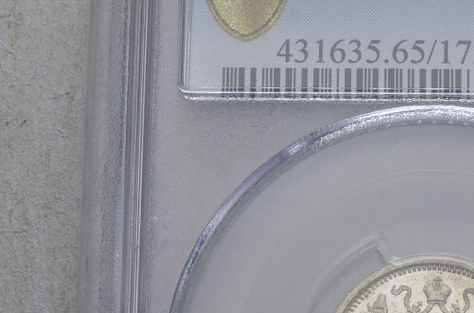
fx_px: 2167
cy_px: 258
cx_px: 438
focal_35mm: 165
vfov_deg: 8.3
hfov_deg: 12.4
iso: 400
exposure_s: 1/250
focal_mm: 34
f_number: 14
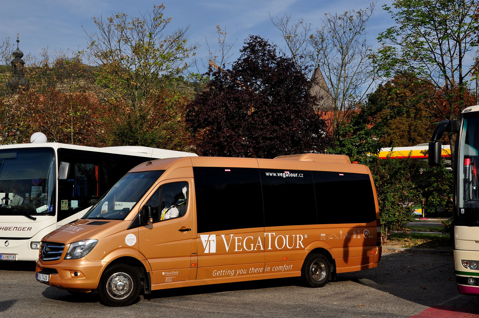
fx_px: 638
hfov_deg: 41.2
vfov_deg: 28.0
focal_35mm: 48
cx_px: 240
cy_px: 159
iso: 200
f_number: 10
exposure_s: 1/320
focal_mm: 32
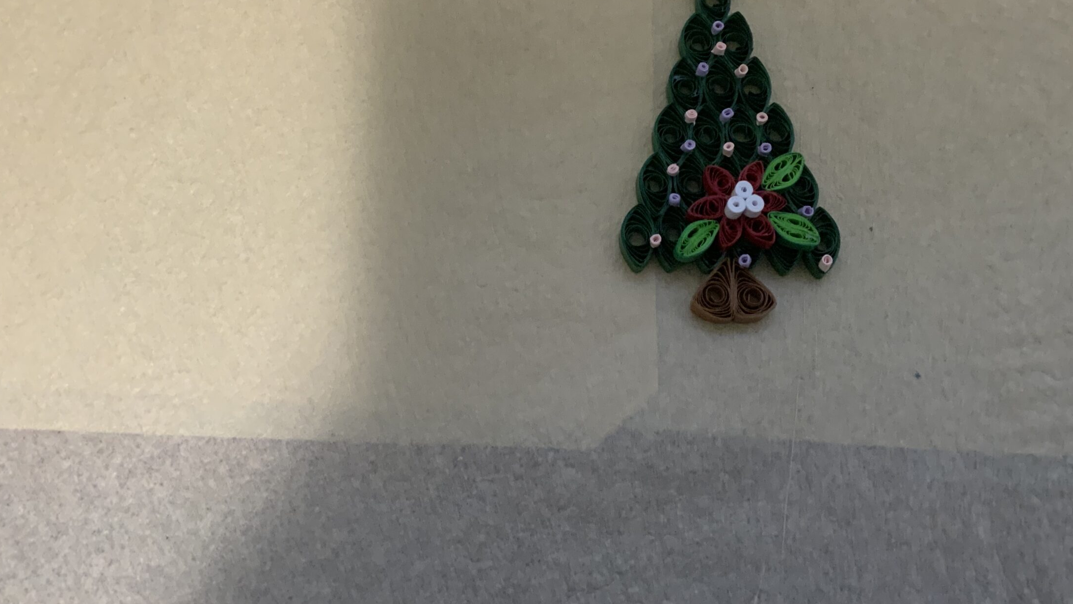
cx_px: 520
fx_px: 1053
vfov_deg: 31.6
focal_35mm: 37
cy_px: 175
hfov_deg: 54.0
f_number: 1.8
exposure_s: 1/60
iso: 200
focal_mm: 3
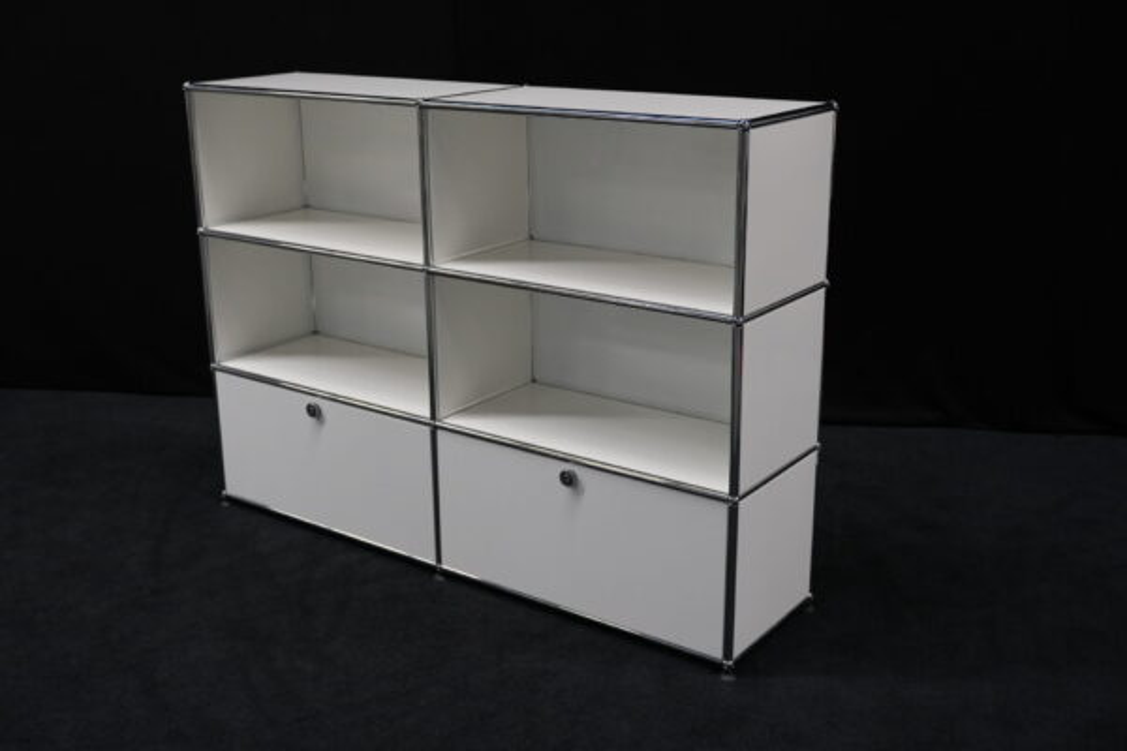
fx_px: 1283
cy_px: 376
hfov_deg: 47.4
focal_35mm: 41
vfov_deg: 32.6
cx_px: 564
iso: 3200
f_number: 4
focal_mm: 41
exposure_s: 1/160
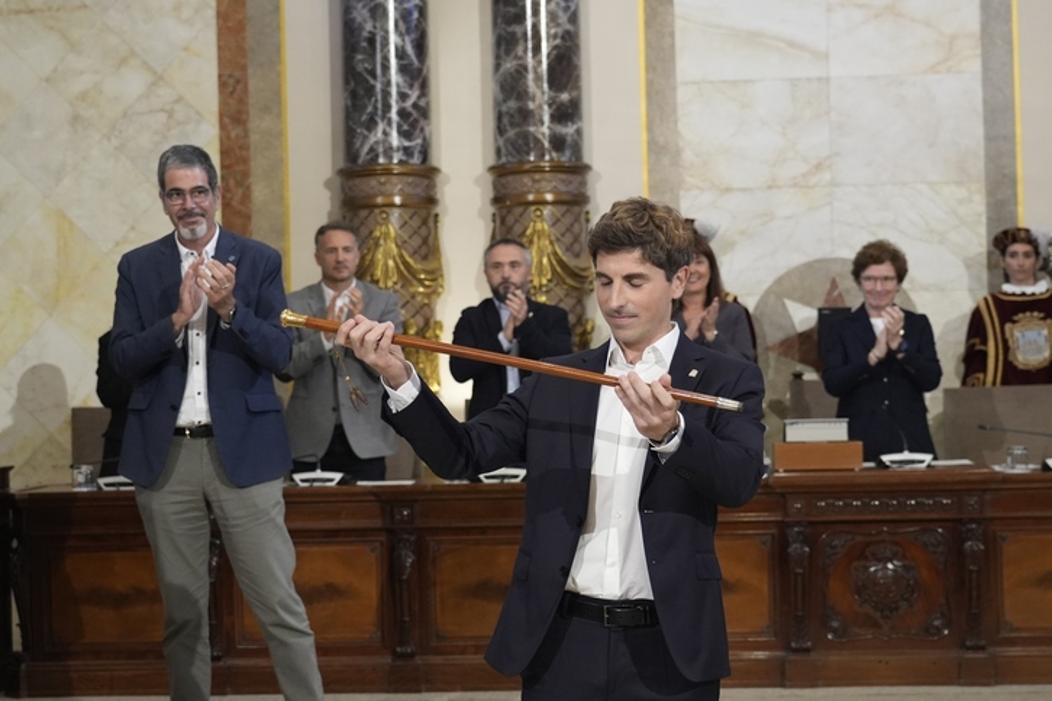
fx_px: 2308
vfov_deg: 17.3
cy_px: 350
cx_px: 526
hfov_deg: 25.7
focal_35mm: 79
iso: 3200
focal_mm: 53
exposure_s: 1/250
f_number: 4
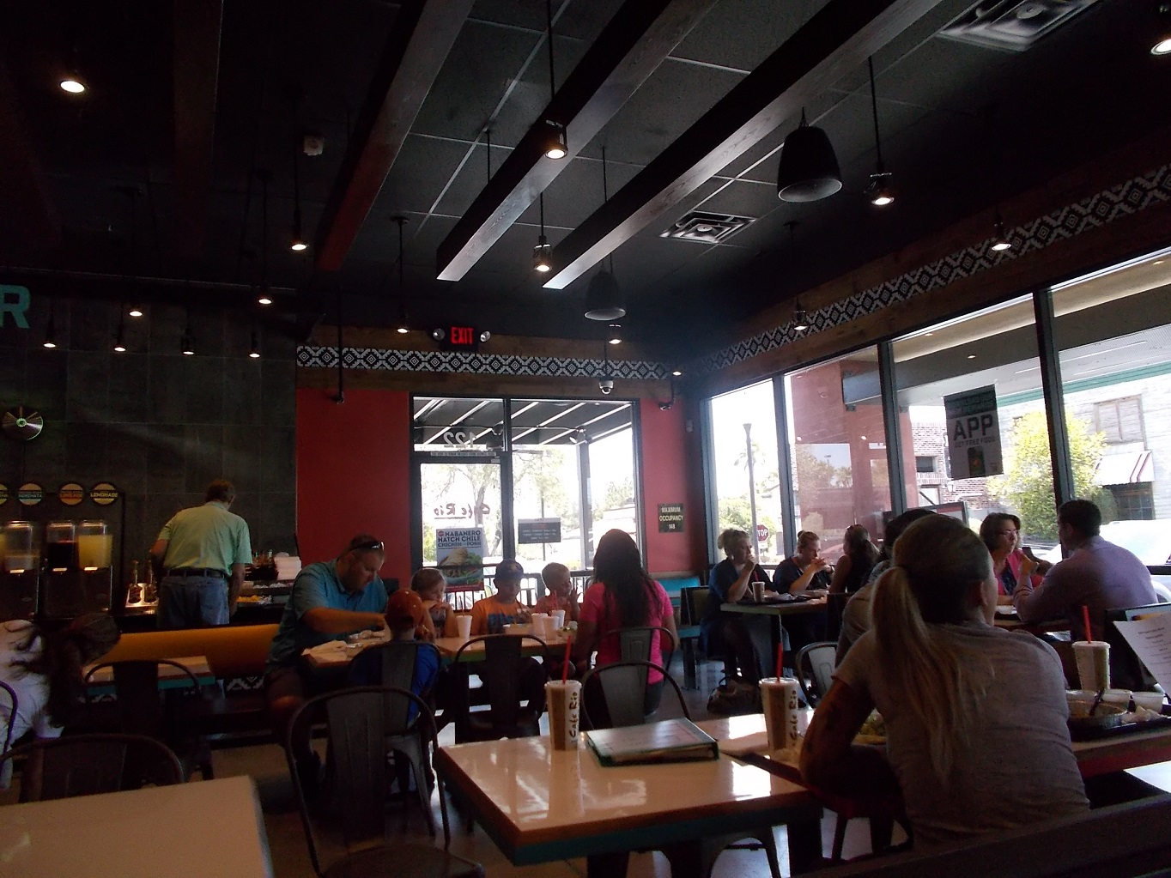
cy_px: 439
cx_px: 586
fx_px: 880
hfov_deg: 67.3
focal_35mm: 26
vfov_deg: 53.1
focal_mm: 4.6
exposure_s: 1/250
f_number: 3.2
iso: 280
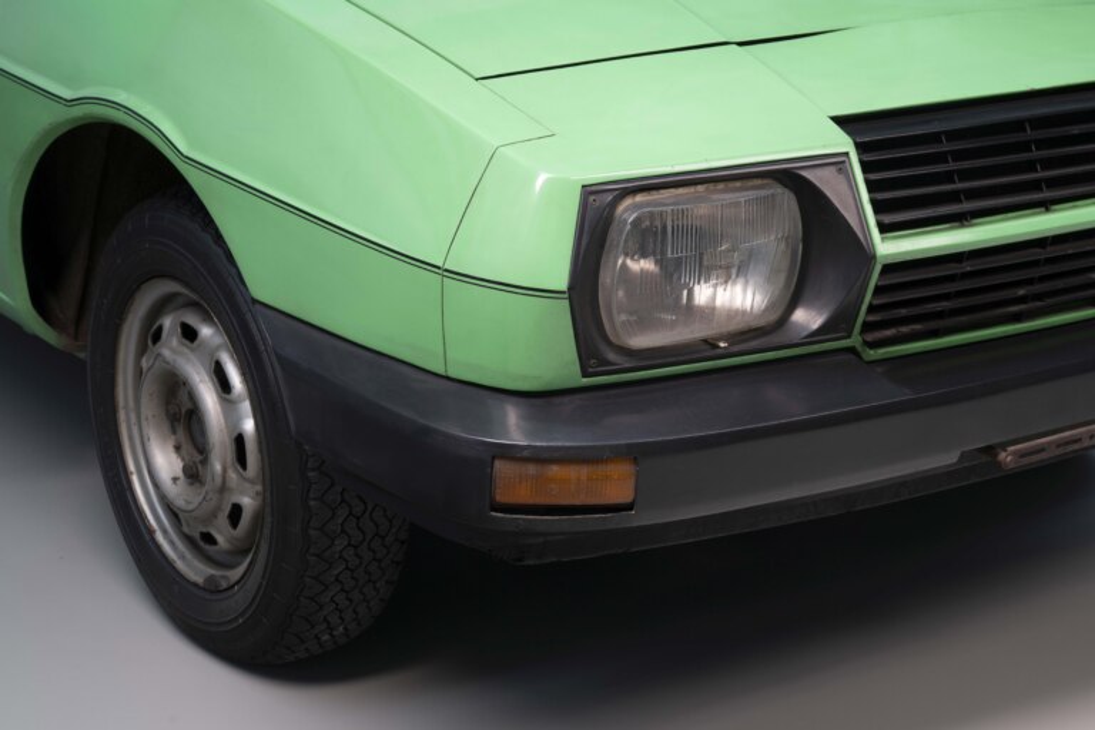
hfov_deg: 28.8
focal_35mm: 70
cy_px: 365
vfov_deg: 19.5
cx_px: 548
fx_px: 2129
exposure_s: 3
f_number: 13
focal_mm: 70
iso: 100
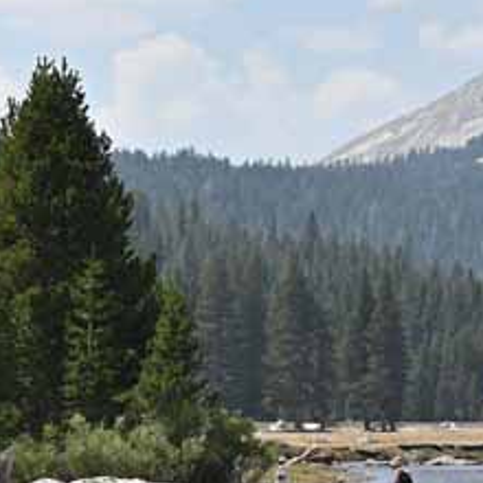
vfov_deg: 7.8
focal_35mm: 223
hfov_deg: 7.7
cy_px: 353
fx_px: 3520
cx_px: 648
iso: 100
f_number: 4.5
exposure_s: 1/1600
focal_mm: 72
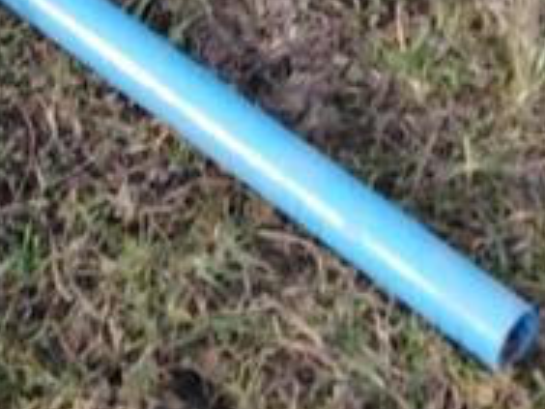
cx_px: -26
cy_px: -1012
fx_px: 2913
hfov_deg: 10.6
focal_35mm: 185
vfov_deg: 6.8
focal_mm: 3.46
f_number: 2.2
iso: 100
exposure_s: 1/201
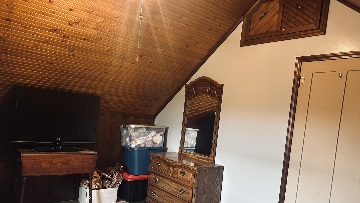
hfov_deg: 66.1
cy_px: 131
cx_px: 179
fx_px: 277
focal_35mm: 29
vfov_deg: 39.8
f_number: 1.5
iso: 400
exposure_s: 1/60
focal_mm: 5.7
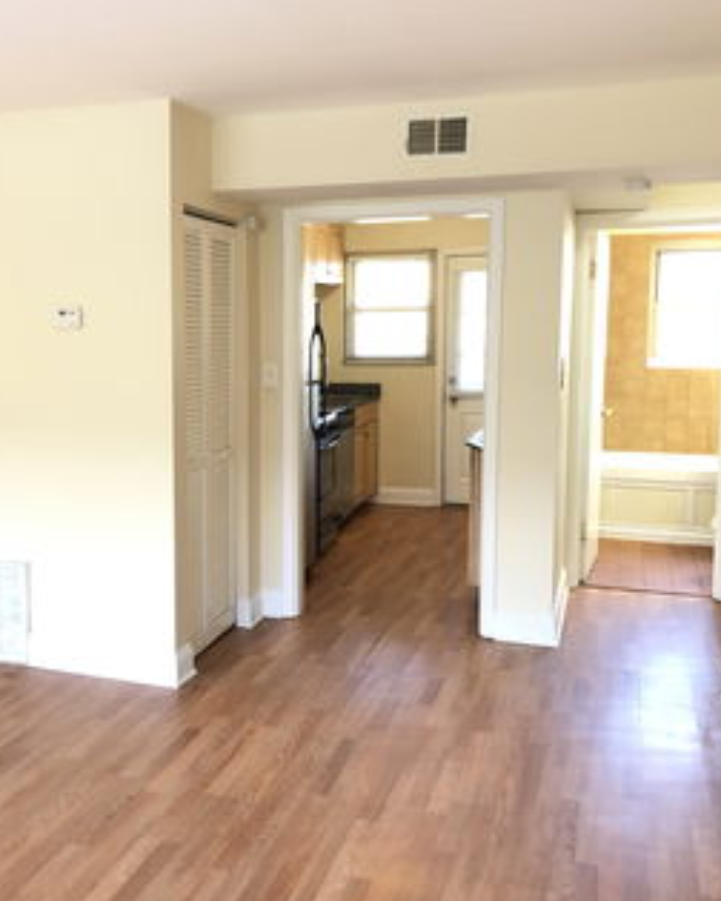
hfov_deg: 39.5
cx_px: 225
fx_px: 987
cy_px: 449
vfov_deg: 49.1
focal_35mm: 37
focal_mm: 4
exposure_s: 1/15
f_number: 1.8
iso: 40
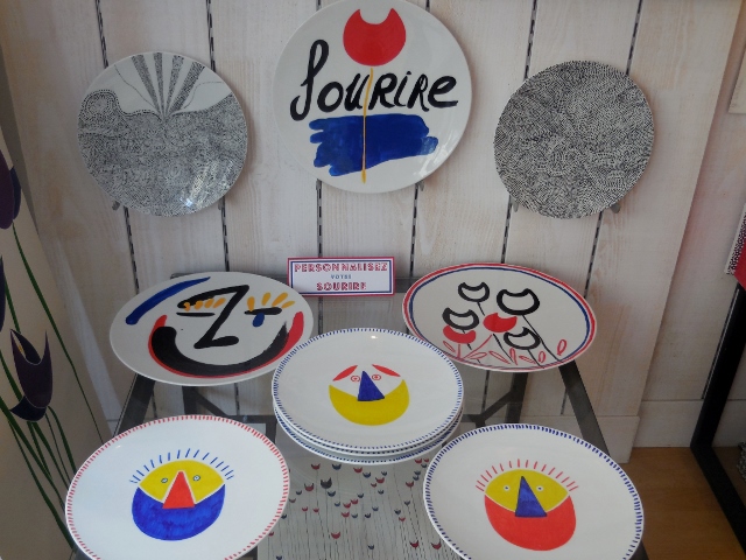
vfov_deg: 36.8
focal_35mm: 39
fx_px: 840
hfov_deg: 47.9
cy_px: 280
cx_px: 373
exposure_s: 1/30
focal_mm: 7
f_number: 3.9
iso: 180
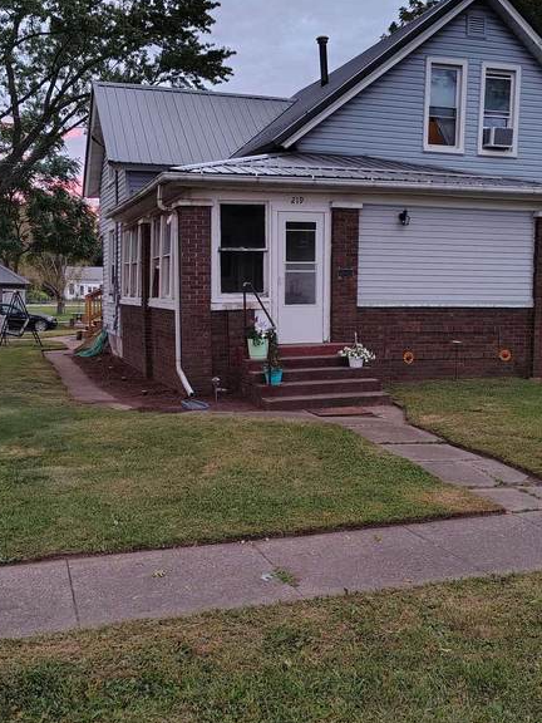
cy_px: 356
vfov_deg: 46.8
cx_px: 272
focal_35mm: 40
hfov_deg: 36.0
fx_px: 835
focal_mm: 5.56
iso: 1093
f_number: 1.8
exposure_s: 1/60
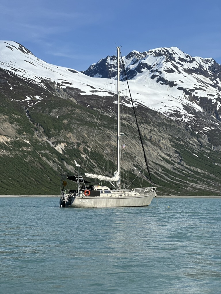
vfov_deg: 25.3
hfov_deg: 19.1
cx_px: 110
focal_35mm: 77
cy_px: 147
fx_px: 655
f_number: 2.8
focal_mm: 9
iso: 32
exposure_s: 1/1292
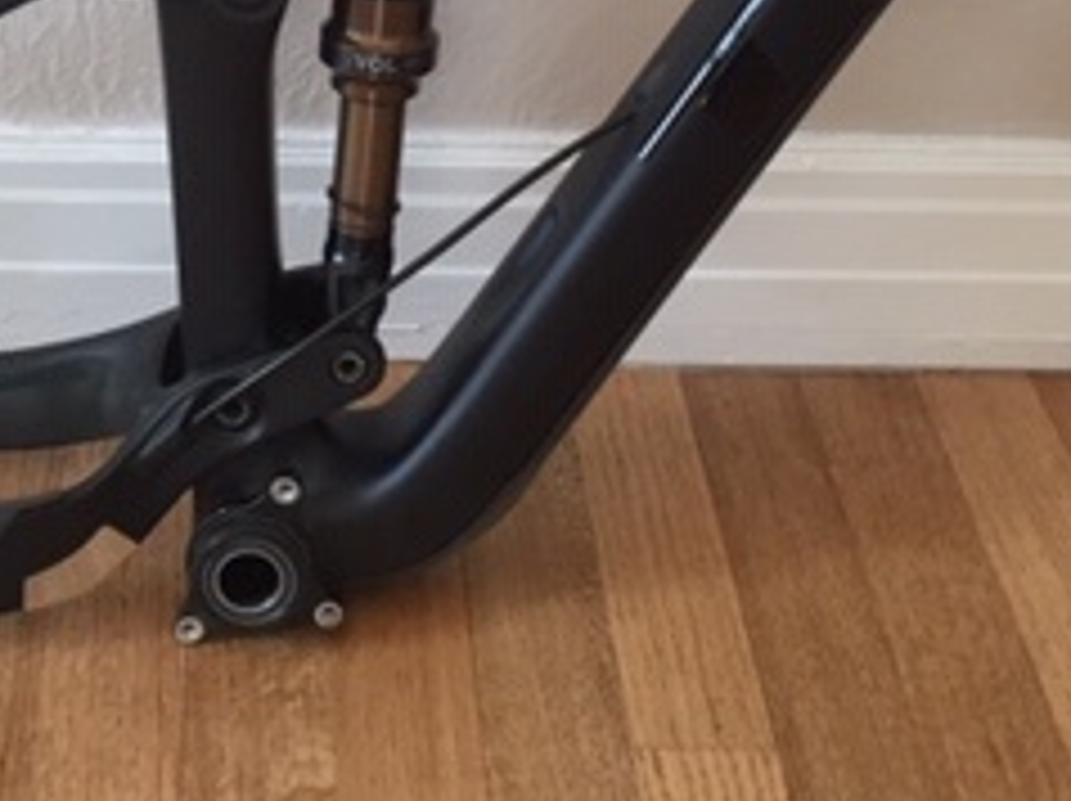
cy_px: -225
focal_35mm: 78
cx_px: 450
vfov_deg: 17.7
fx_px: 2411
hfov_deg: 25.0
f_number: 2.2
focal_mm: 4.15
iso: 80
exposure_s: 1/30
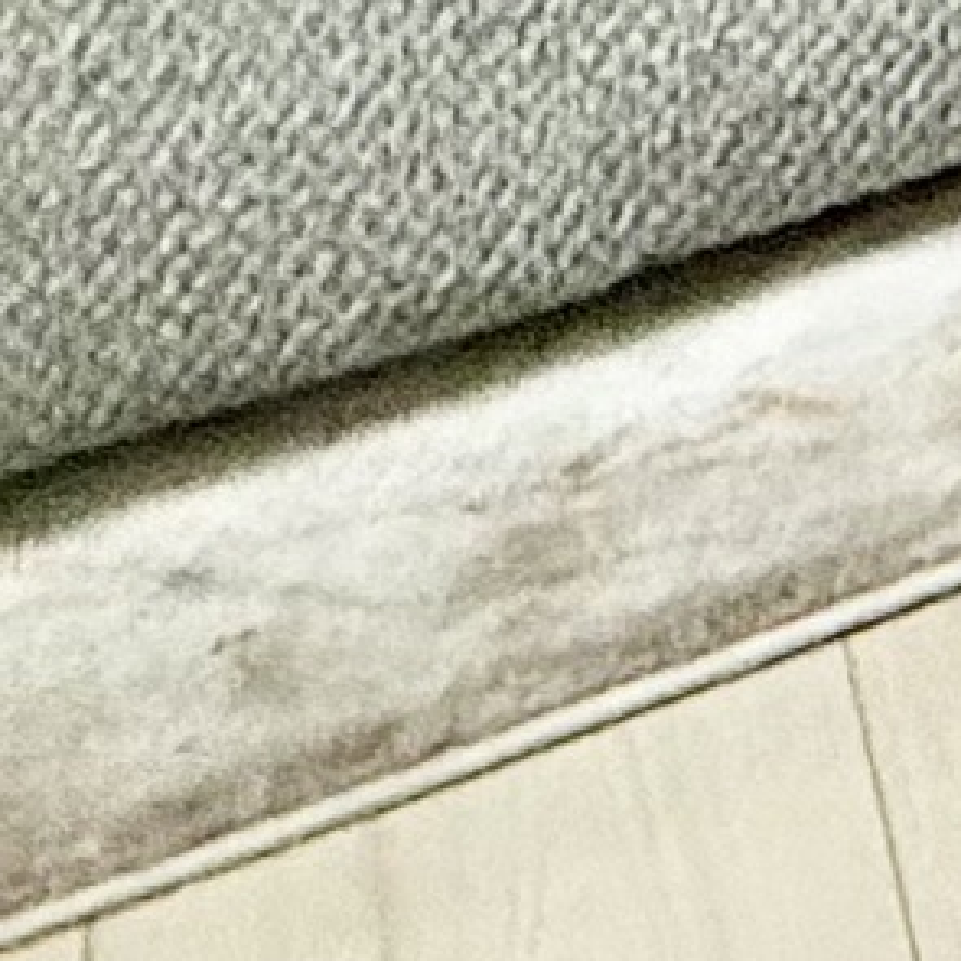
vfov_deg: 9.6
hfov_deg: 9.6
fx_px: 4052
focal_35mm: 129
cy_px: -2157
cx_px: 3075
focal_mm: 2.22
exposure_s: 1/60
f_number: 2.2
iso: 250
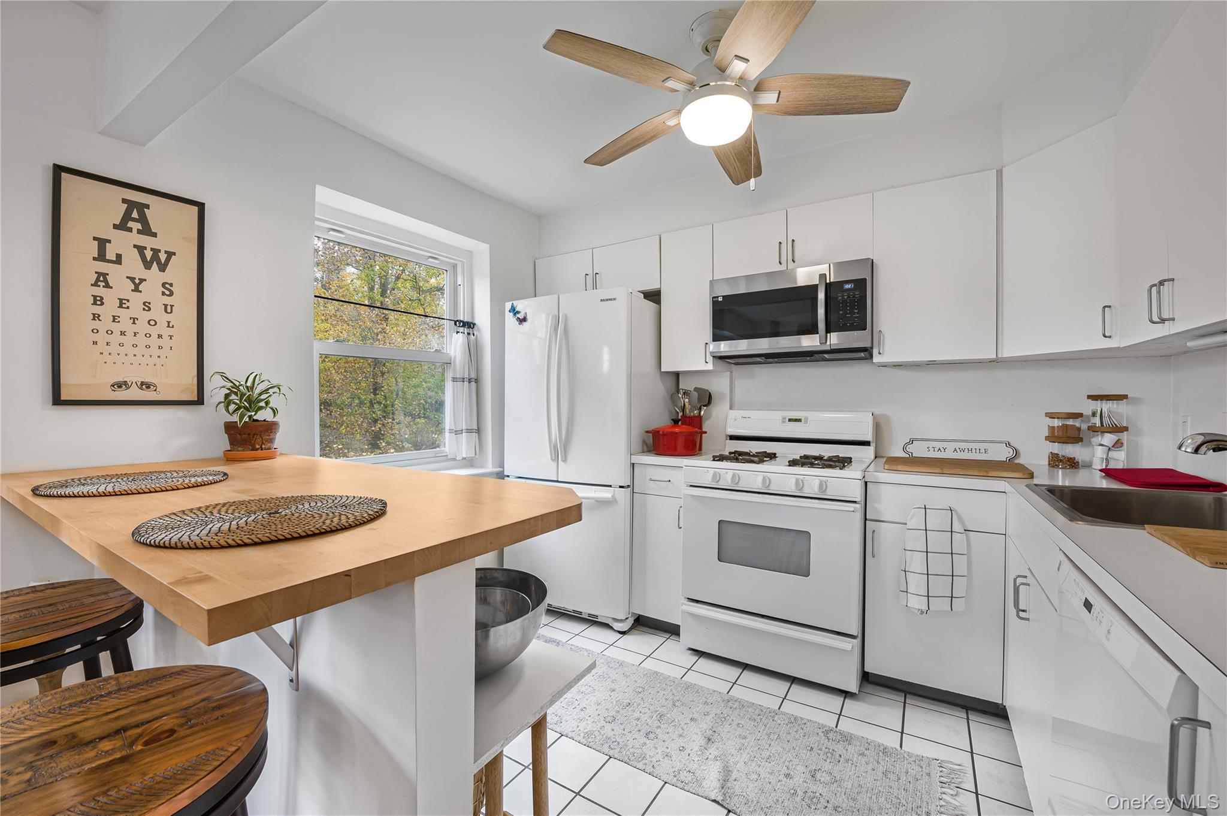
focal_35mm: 14
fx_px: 477
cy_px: 408
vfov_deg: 81.1
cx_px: 614
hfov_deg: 104.3
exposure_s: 1/4
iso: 320
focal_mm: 14
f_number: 11
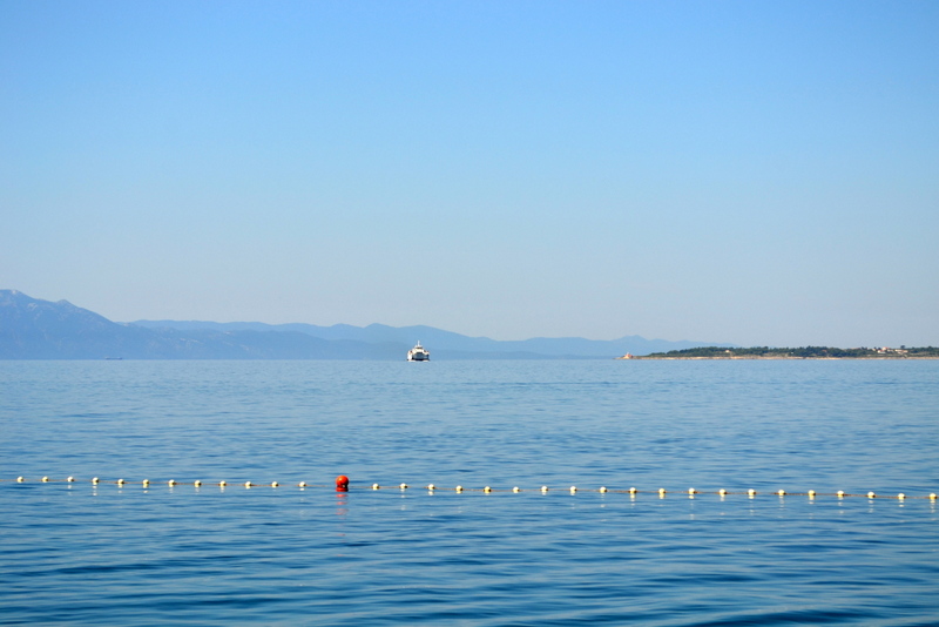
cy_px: 314
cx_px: 470
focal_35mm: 82
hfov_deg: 24.6
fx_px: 2153
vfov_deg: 16.6
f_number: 7.1
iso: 100
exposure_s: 1/400
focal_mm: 55
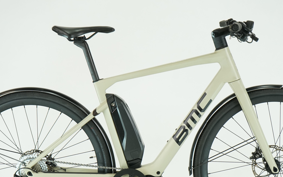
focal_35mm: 94
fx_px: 725
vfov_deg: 13.9
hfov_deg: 22.1
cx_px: 152
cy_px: 124
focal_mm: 63
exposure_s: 1/200
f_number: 6.3
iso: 1600
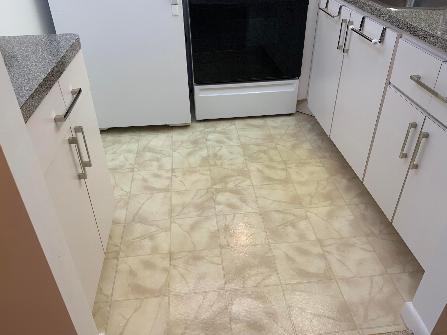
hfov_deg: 61.7
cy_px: 168
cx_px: 224
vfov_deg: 48.2
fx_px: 374
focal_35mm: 29
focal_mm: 3
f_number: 1.8
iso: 40
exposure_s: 1/60
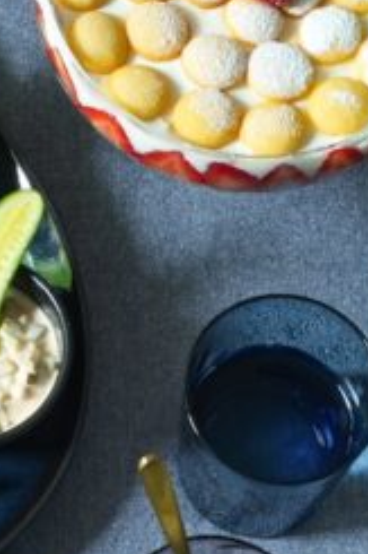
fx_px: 3209
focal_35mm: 209
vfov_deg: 9.7
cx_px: 47
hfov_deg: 6.6
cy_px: 620
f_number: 16
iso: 160
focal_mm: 50
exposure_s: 4
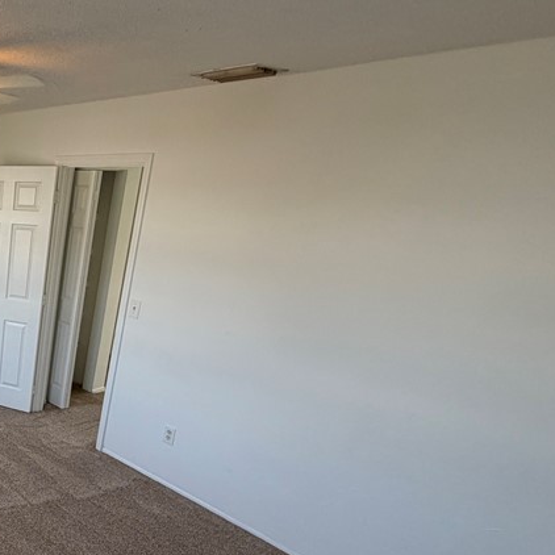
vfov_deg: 51.9
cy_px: 410
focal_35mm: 30
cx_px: -83
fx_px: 544
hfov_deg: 40.9
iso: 125
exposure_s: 1/121
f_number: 2.2
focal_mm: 2.22
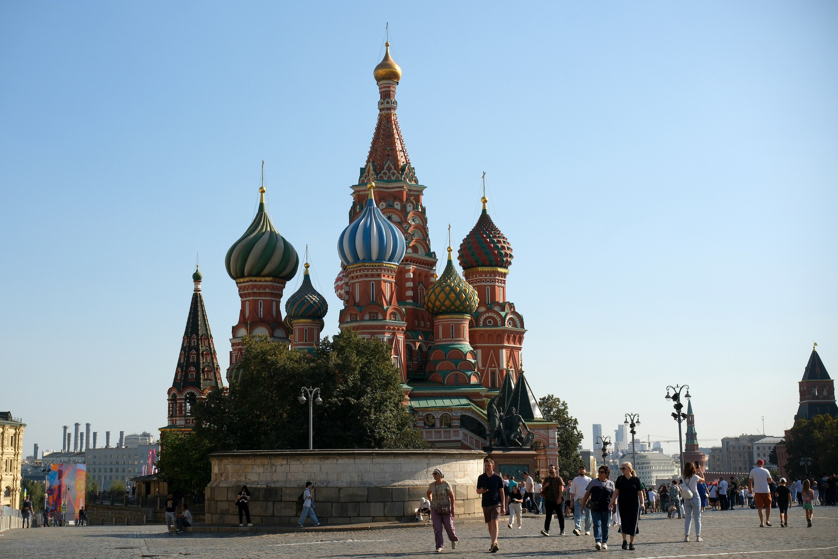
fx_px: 1071
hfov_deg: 42.7
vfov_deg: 29.2
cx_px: 370
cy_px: 273
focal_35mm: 46
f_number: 5.6
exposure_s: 1/3500
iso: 640
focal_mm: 27
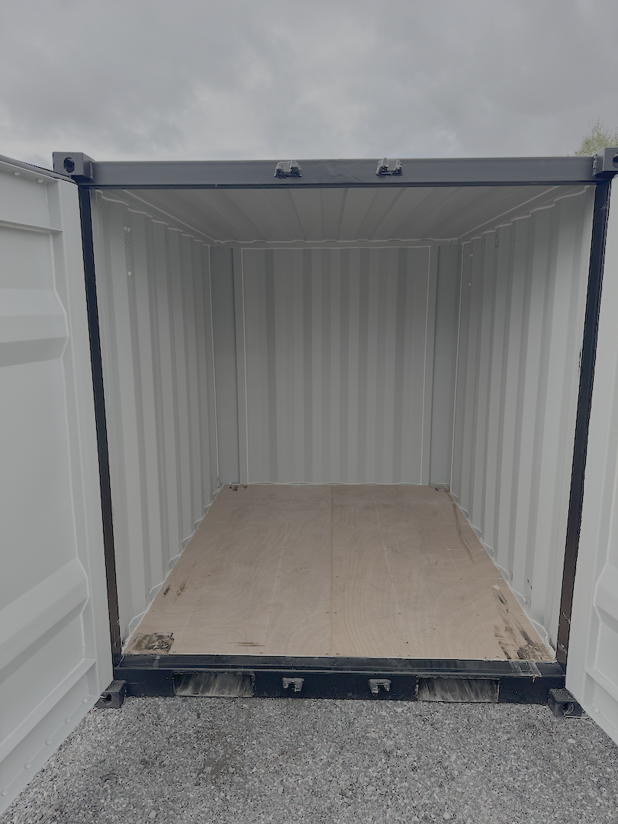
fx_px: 571
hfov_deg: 56.8
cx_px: 309
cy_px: 412
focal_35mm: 24
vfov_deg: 71.6
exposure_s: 1/900
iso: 80
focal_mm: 6.76
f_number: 1.78
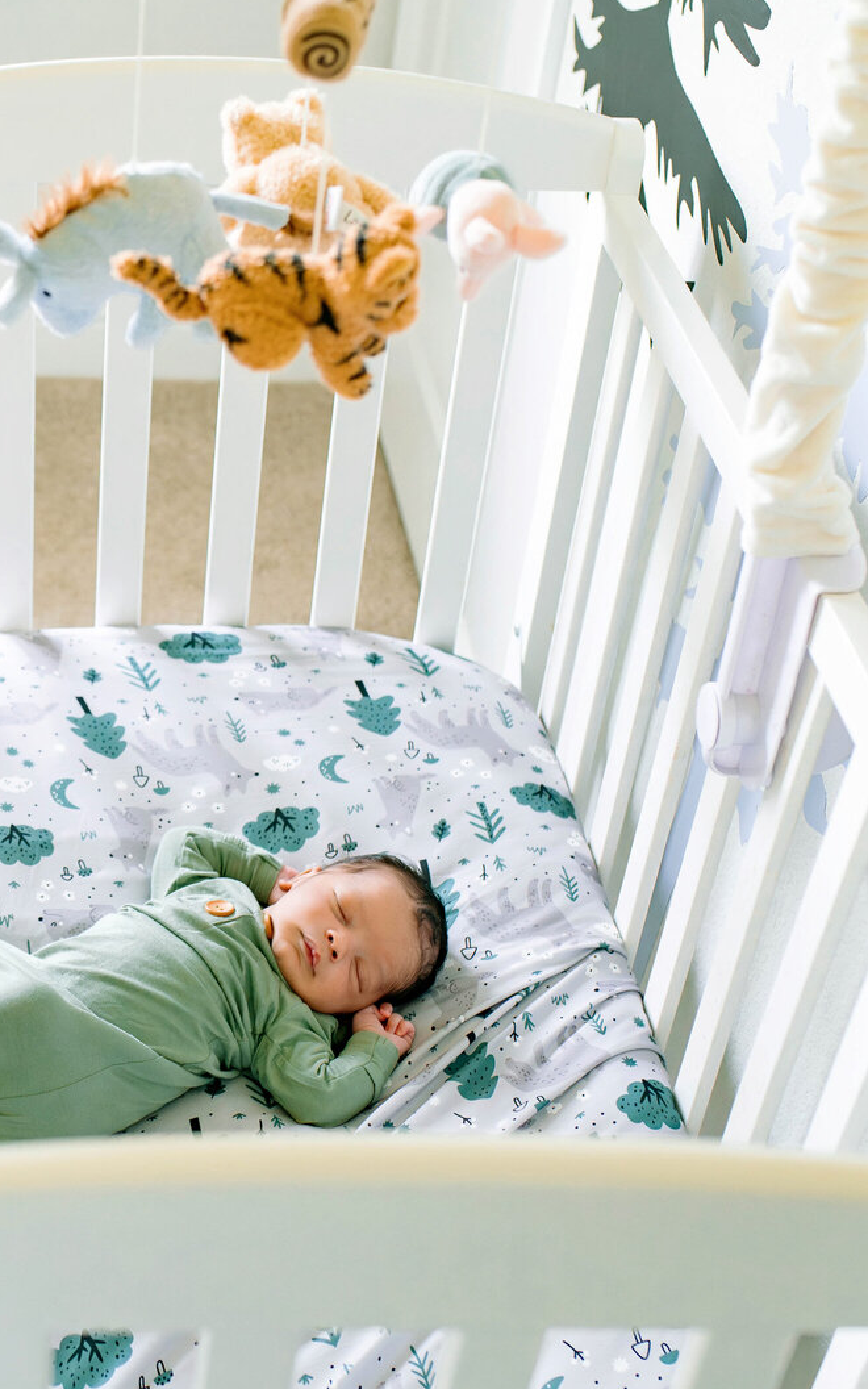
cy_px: 693
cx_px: 80
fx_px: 2044
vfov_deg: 37.5
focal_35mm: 54
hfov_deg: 23.3
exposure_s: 1/200
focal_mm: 35
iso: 640
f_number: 3.2
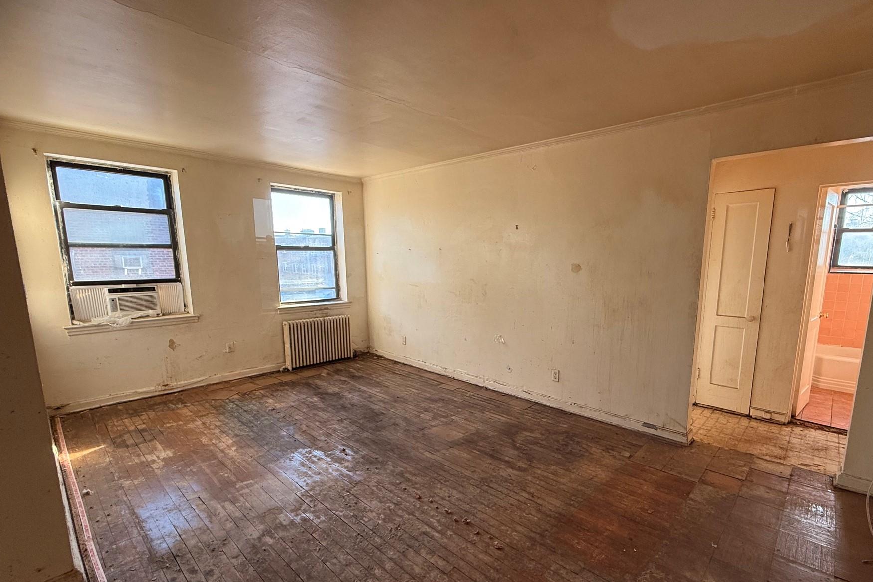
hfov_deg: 92.9
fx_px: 412
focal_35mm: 17
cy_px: 323
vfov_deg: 70.2
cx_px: 486
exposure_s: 1/99
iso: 100
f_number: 2.2
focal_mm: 2.22
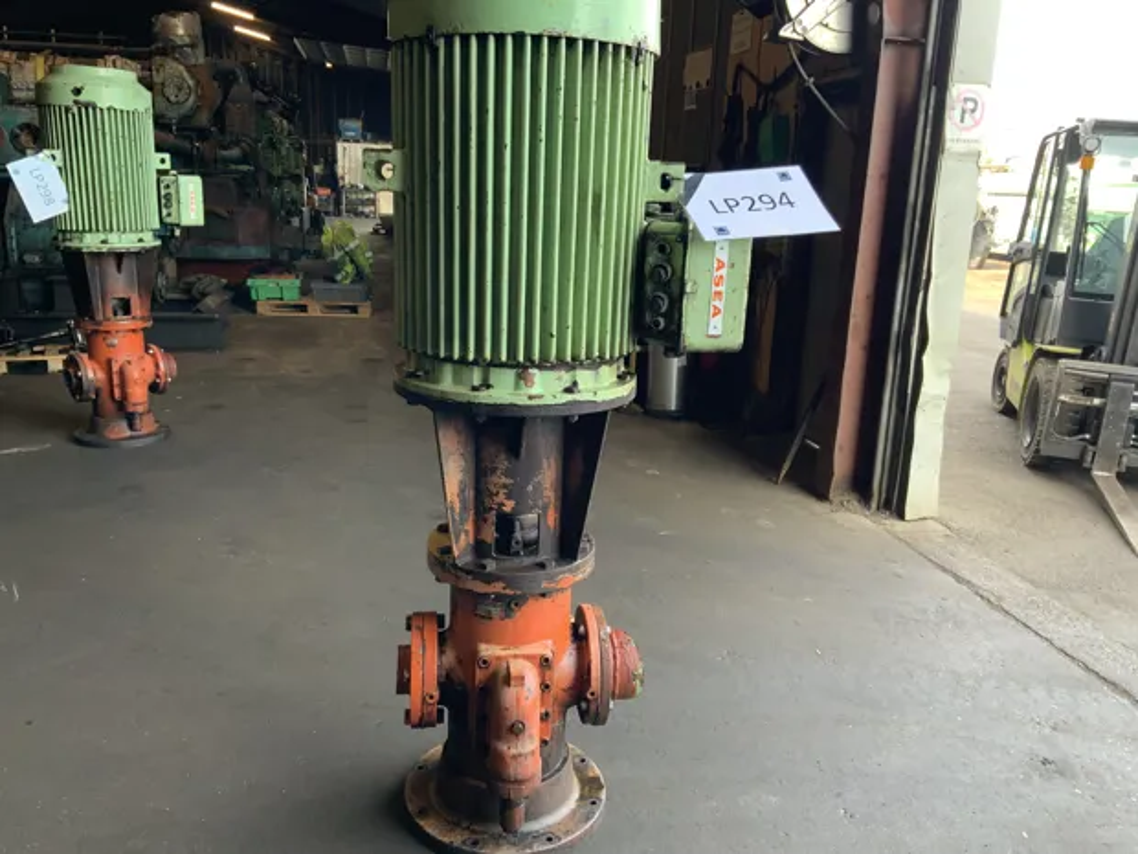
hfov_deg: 61.7
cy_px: 427
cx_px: 569
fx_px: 953
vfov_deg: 48.2
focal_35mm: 29
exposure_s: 1/121
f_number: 1.8
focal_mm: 3
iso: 64
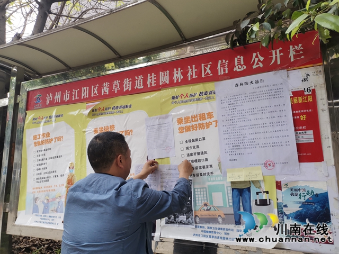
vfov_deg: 53.1
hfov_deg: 67.3
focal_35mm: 26
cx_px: 170
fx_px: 255
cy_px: 127
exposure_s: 1/100
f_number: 1.8
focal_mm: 4.75
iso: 100
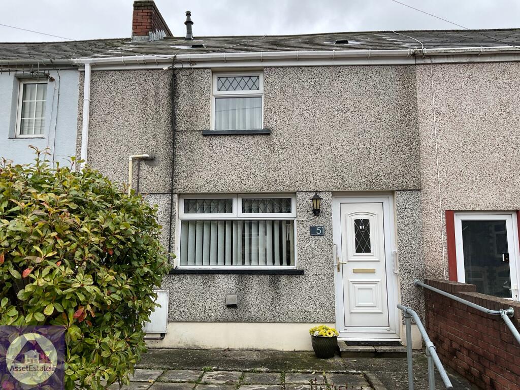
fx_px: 436
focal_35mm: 29
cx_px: 260
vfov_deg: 48.2
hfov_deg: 61.7
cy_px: 195
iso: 16
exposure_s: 1/206
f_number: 1.8
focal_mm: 3
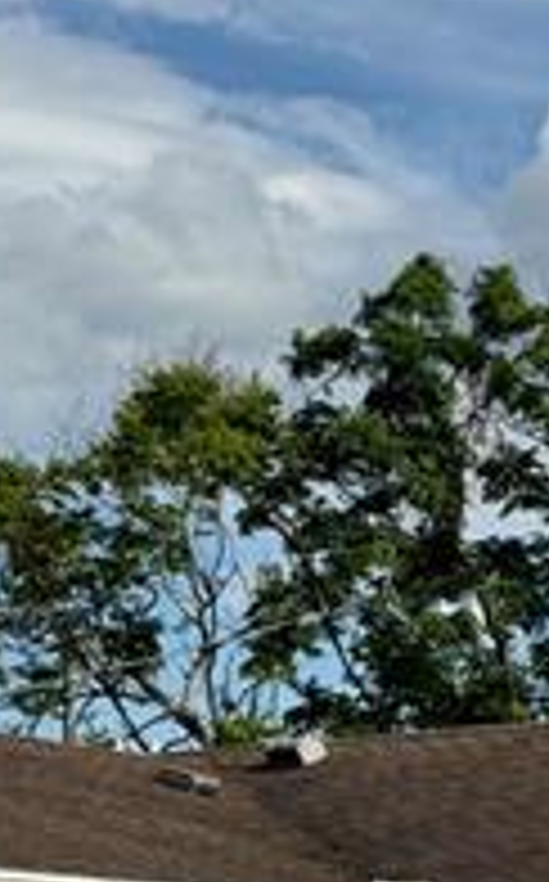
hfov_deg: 9.1
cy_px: 864
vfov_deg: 14.3
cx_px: 225
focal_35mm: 144
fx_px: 3457
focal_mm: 5.96
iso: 50
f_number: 1.6
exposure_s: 1/5348
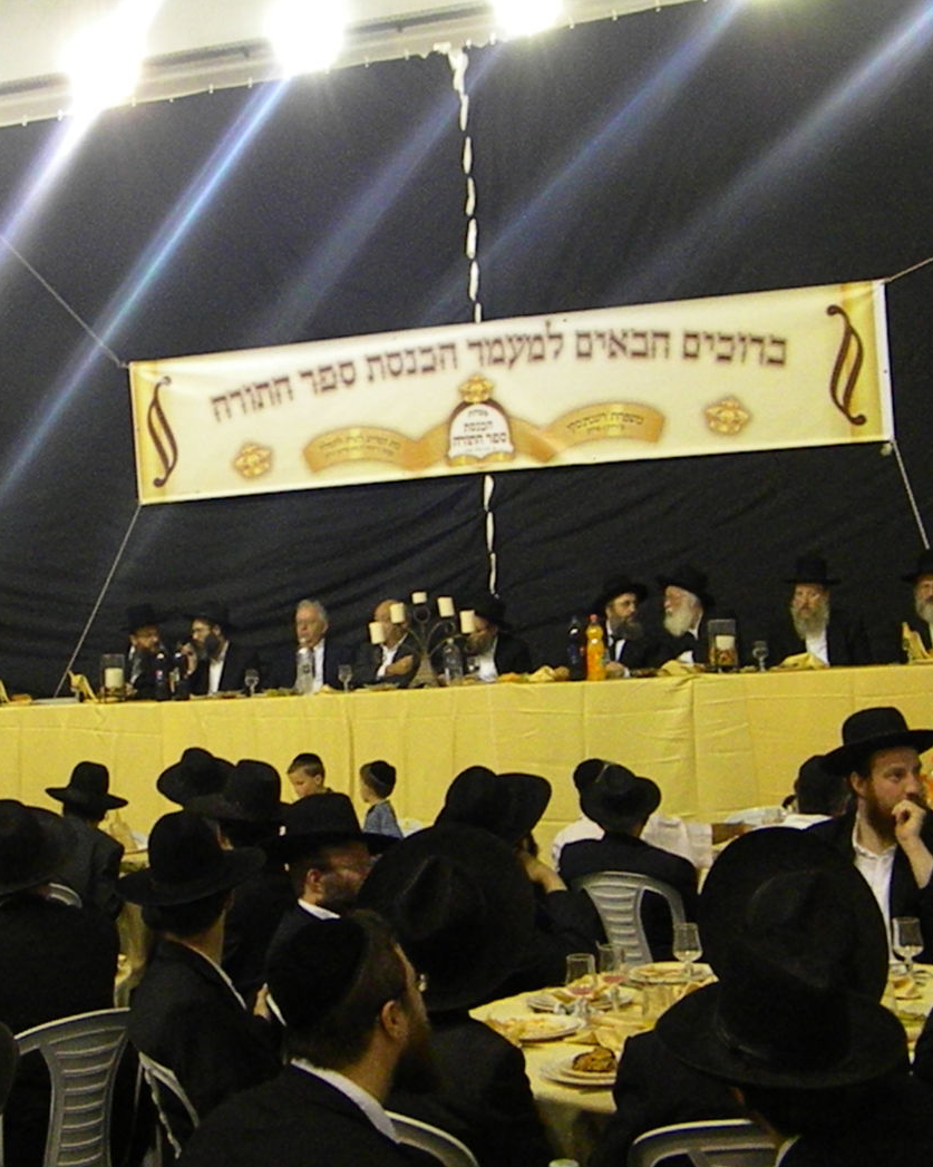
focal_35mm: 47
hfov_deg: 31.9
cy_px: 583
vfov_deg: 39.6
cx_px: 356
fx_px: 1623
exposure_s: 1/75.5
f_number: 3.7
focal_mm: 6.4
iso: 1394
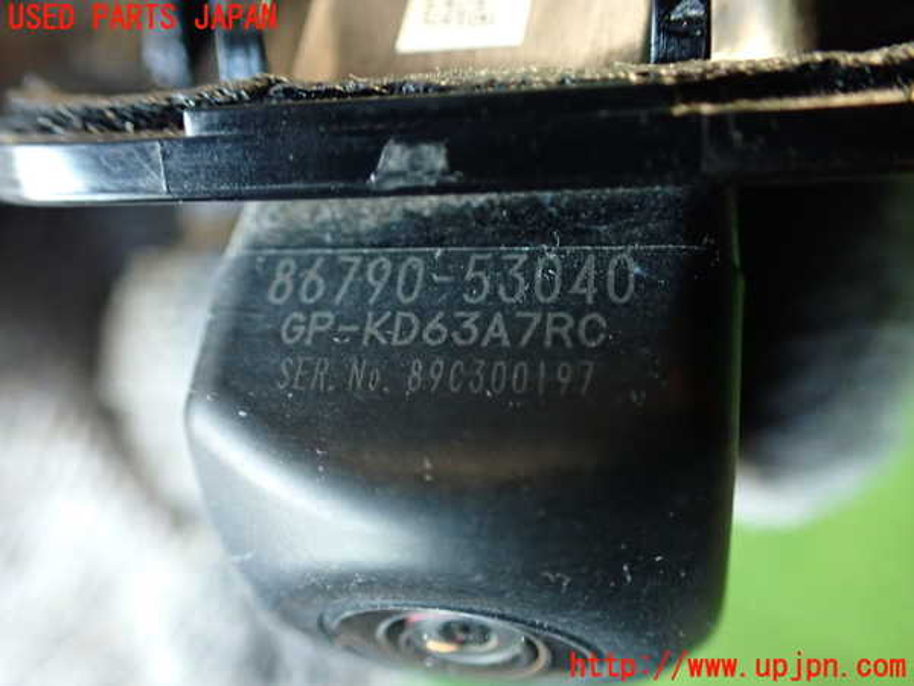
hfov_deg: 56.8
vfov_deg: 44.2
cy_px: 343
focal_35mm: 32
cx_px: 457
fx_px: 845
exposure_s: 1/30
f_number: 2.4
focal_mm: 5.79
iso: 640
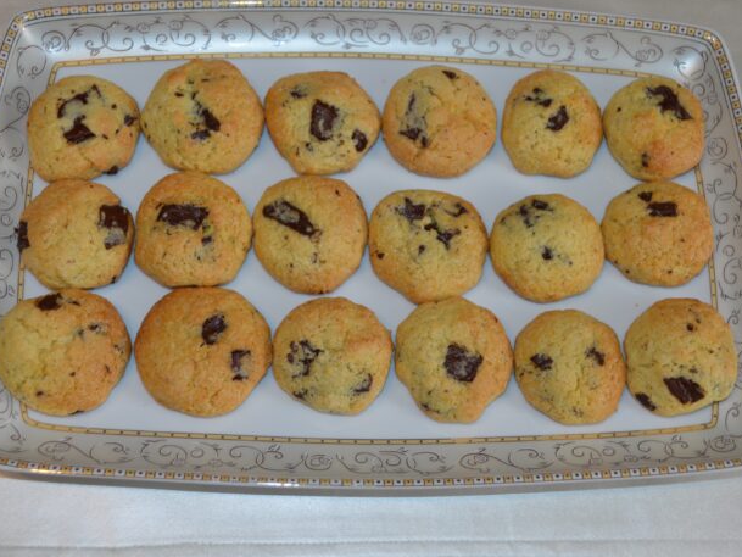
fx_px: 1136
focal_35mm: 53
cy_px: 275
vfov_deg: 27.5
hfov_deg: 36.2
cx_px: 357
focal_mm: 32
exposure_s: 1/60
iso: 500
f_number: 4.8
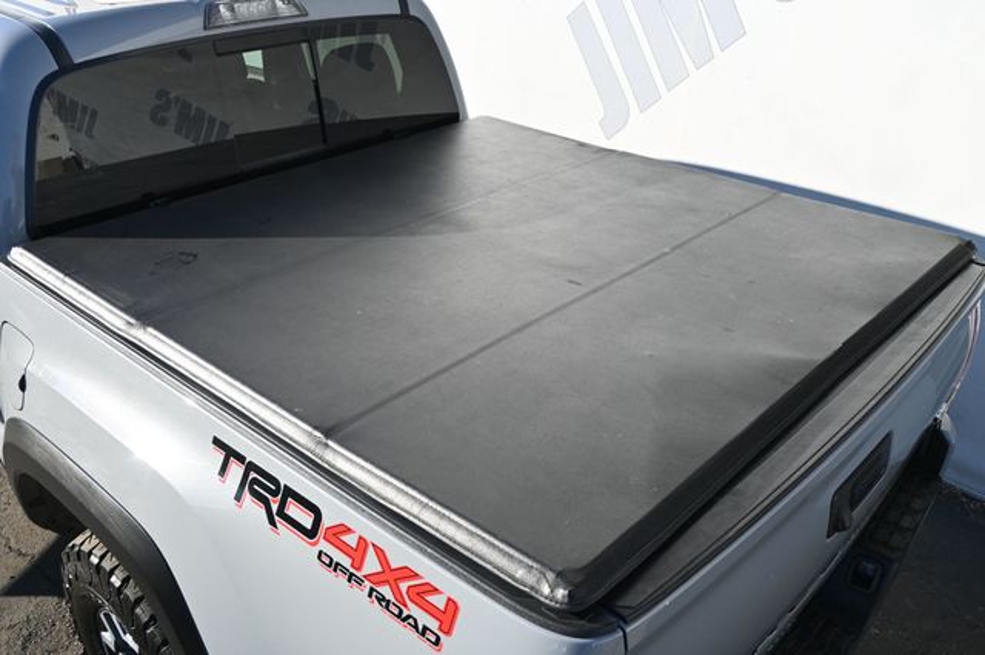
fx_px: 861
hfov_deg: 59.5
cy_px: 328
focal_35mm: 32
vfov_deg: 41.7
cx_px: 492
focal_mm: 21
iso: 180
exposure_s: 1/250
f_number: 5.6
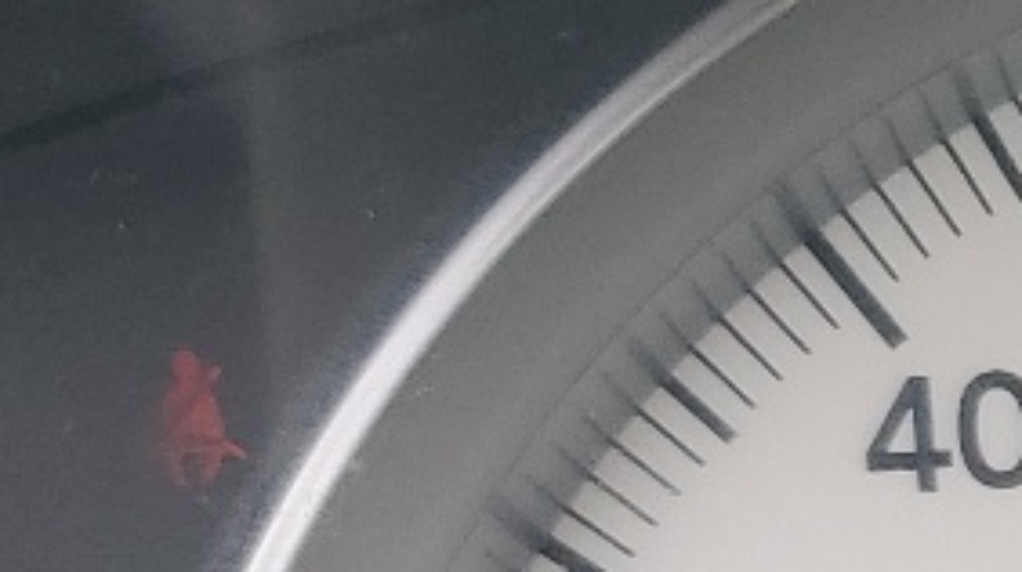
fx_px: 4359
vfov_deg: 7.4
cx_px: 2080
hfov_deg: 11.9
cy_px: 778
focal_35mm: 161
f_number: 1.5
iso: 50
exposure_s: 1/238
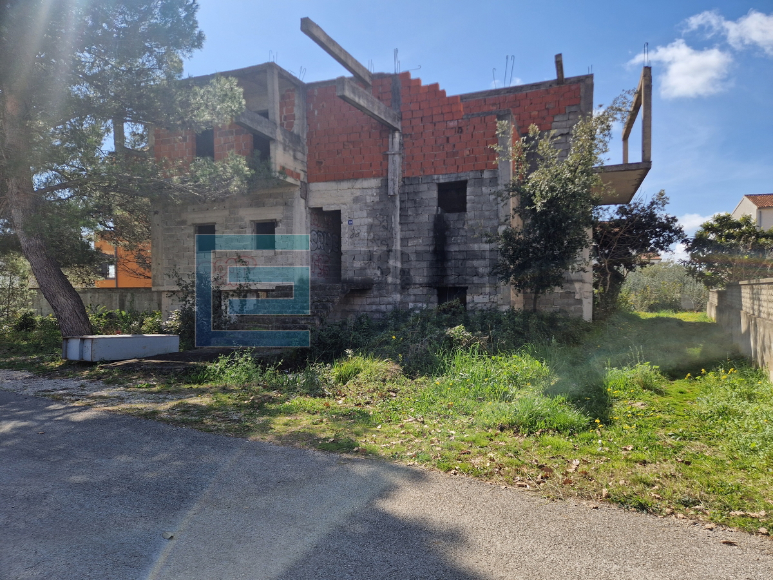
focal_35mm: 23
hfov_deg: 73.9
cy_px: 290
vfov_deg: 58.9
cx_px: 386
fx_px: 514
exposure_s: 1/1284
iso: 50
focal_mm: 5.4
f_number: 1.8
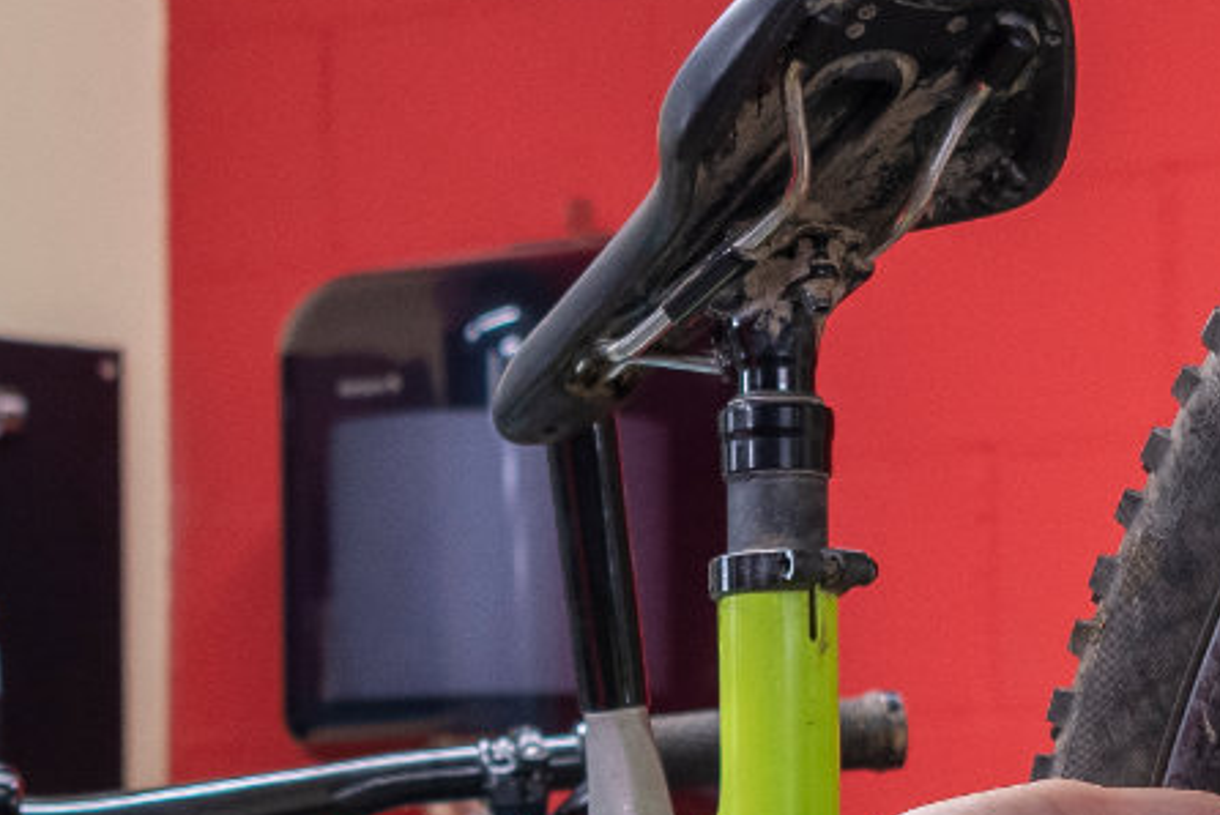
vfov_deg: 7.0
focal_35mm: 196
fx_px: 6646
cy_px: 1034
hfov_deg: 10.5
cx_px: 410
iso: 400
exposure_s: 1/60
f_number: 3.5
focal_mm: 35
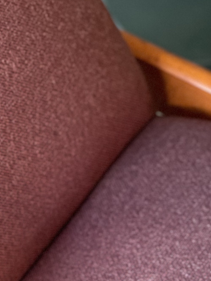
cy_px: 390
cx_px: 123
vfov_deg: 12.0
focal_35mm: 159
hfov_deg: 9.3
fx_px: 1292
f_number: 2
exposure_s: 1/33
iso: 400
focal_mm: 6
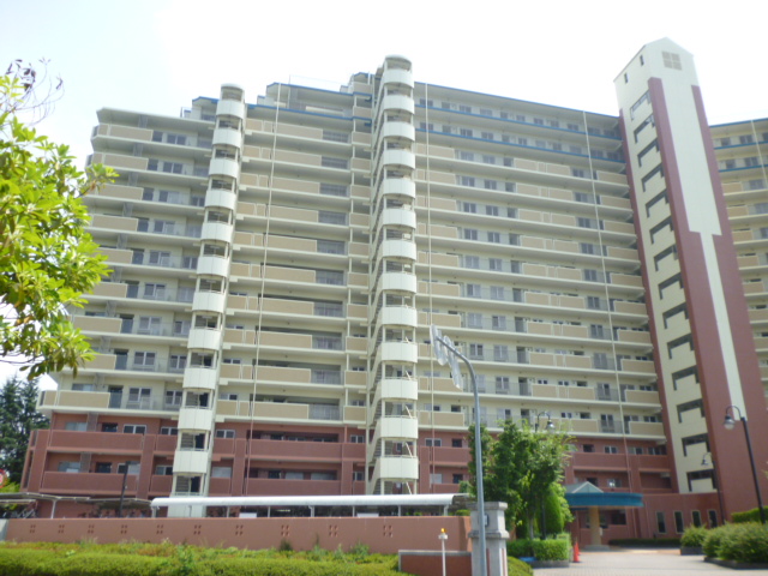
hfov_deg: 63.4
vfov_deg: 49.7
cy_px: 288
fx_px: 621
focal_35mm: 28
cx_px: 384
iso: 100
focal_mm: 5
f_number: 9
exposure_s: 1/100
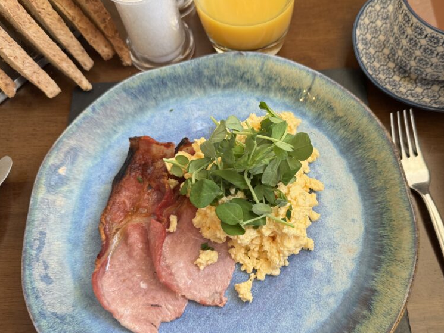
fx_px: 423
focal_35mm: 33
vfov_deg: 42.9
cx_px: 275
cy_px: 180
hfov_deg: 54.8
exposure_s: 1/100
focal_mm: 6.76
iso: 200
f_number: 1.78
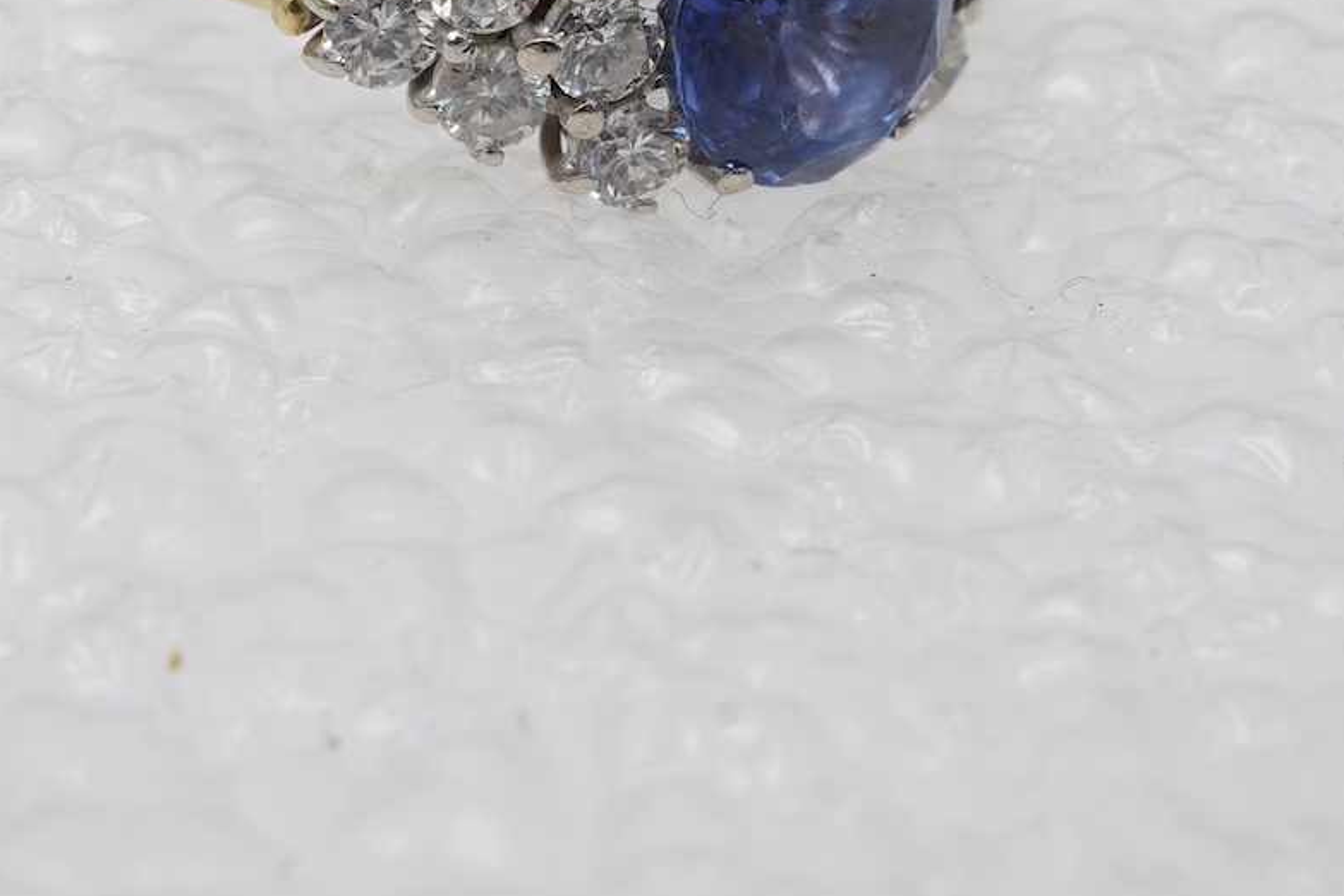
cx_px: 675
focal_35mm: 97
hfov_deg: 21.0
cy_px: -49
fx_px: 3621
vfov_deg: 13.9
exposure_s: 1/125
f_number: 22
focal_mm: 30
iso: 400
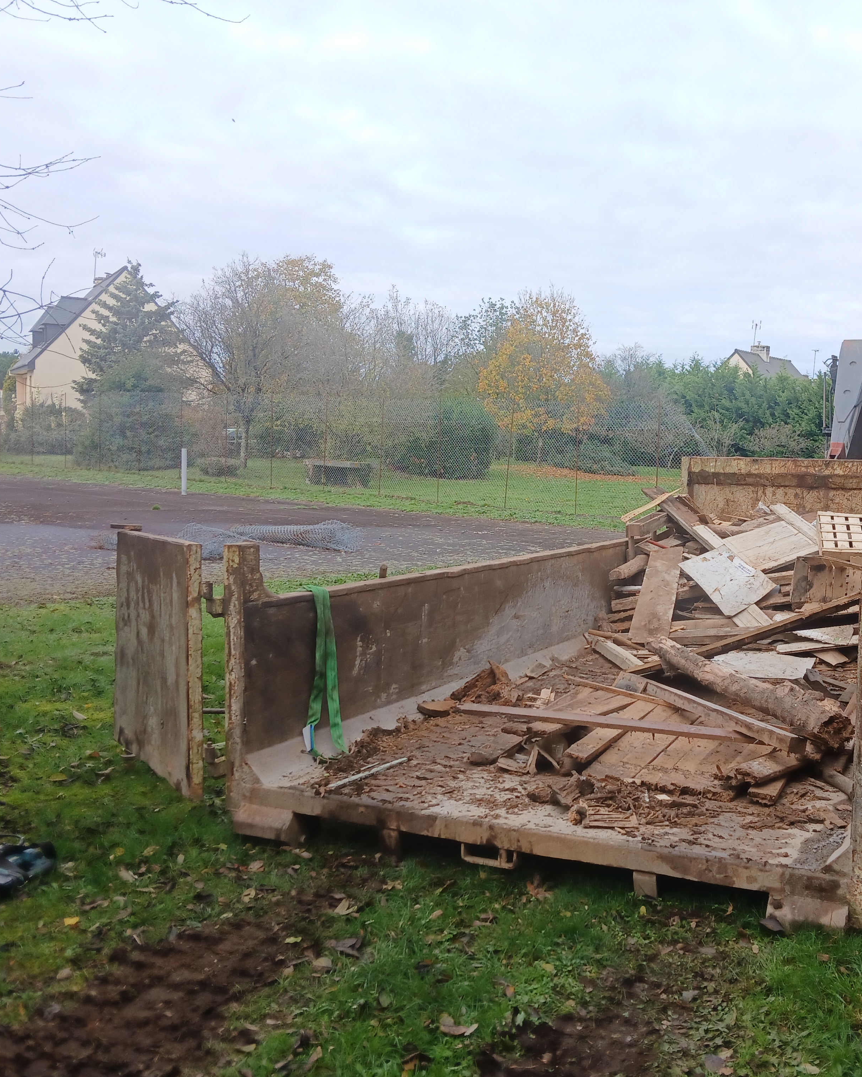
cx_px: 564
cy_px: 541
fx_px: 1084
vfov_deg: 52.8
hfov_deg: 42.8
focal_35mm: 34
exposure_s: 1/280
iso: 20
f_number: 1.8
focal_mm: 3.98
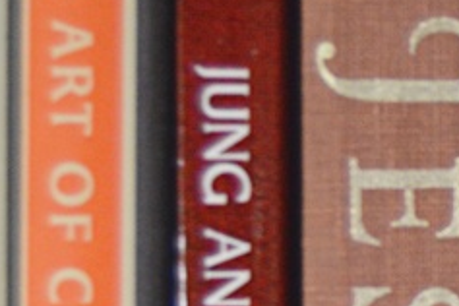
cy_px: 431
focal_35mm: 190
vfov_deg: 7.1
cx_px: 866
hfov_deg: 10.1
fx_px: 2422
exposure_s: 1/60
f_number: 4.2
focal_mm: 30
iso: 1100
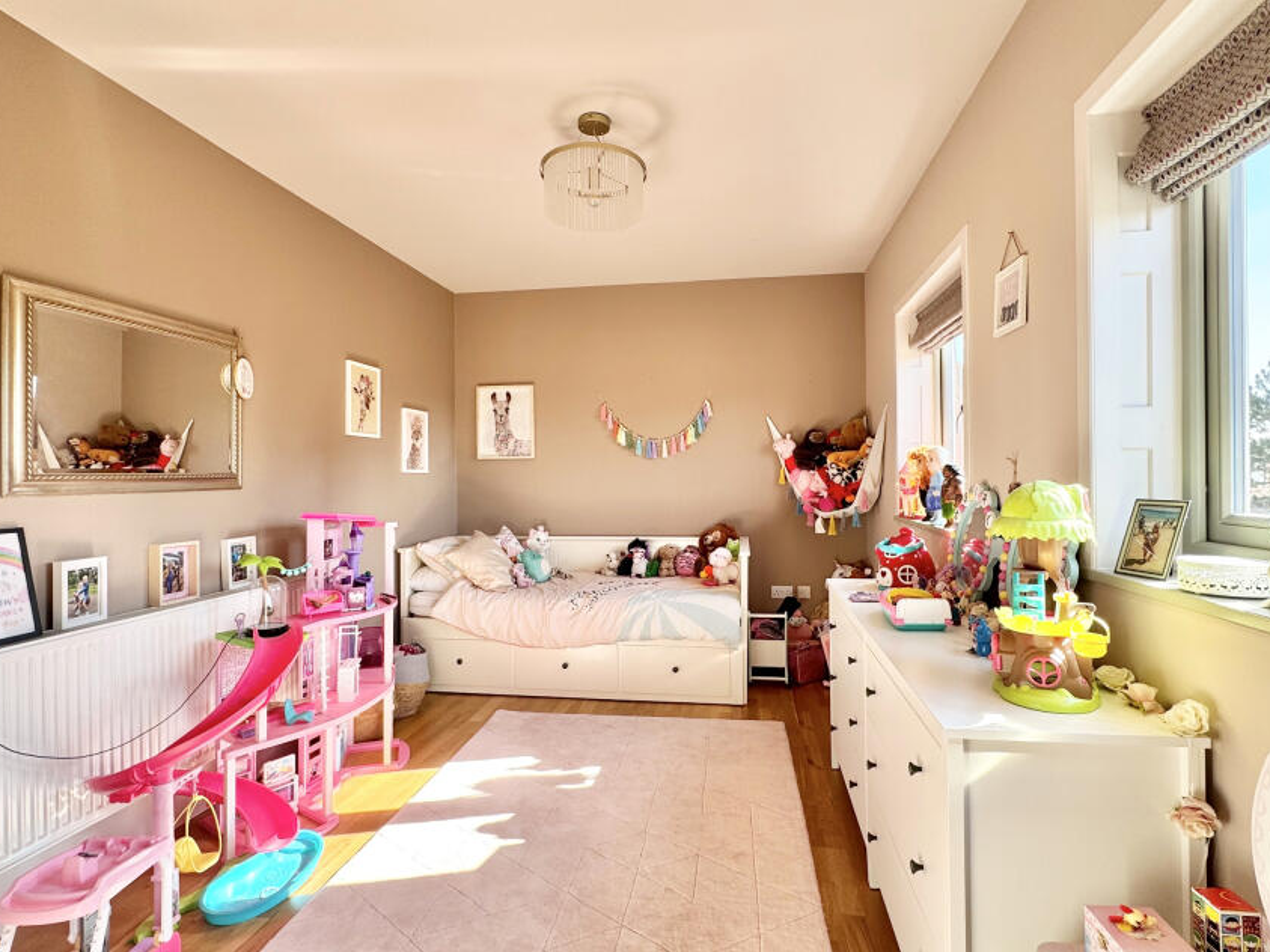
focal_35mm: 17
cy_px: 506
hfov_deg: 91.0
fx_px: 624
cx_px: 652
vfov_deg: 74.6
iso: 50
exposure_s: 1/99
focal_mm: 2.22
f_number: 2.2
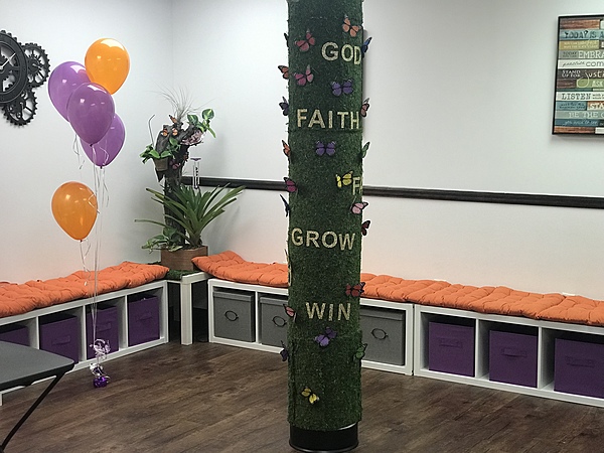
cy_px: 226
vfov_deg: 25.7
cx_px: 302
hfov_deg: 33.8
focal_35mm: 57
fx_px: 995
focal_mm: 6.6
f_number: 2.8
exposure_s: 1/60
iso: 125
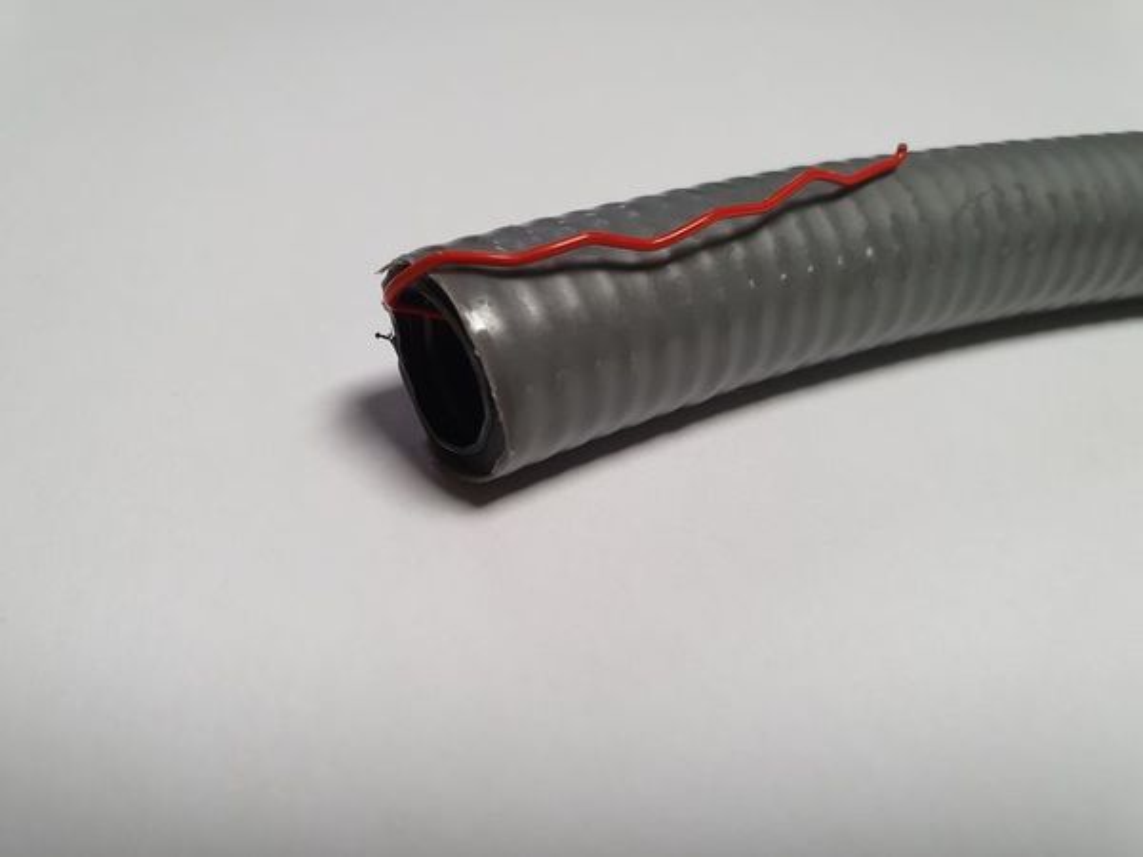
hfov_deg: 67.3
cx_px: 572
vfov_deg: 53.1
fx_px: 859
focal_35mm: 26
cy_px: 428
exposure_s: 1/100
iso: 200
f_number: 2.4
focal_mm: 4.32
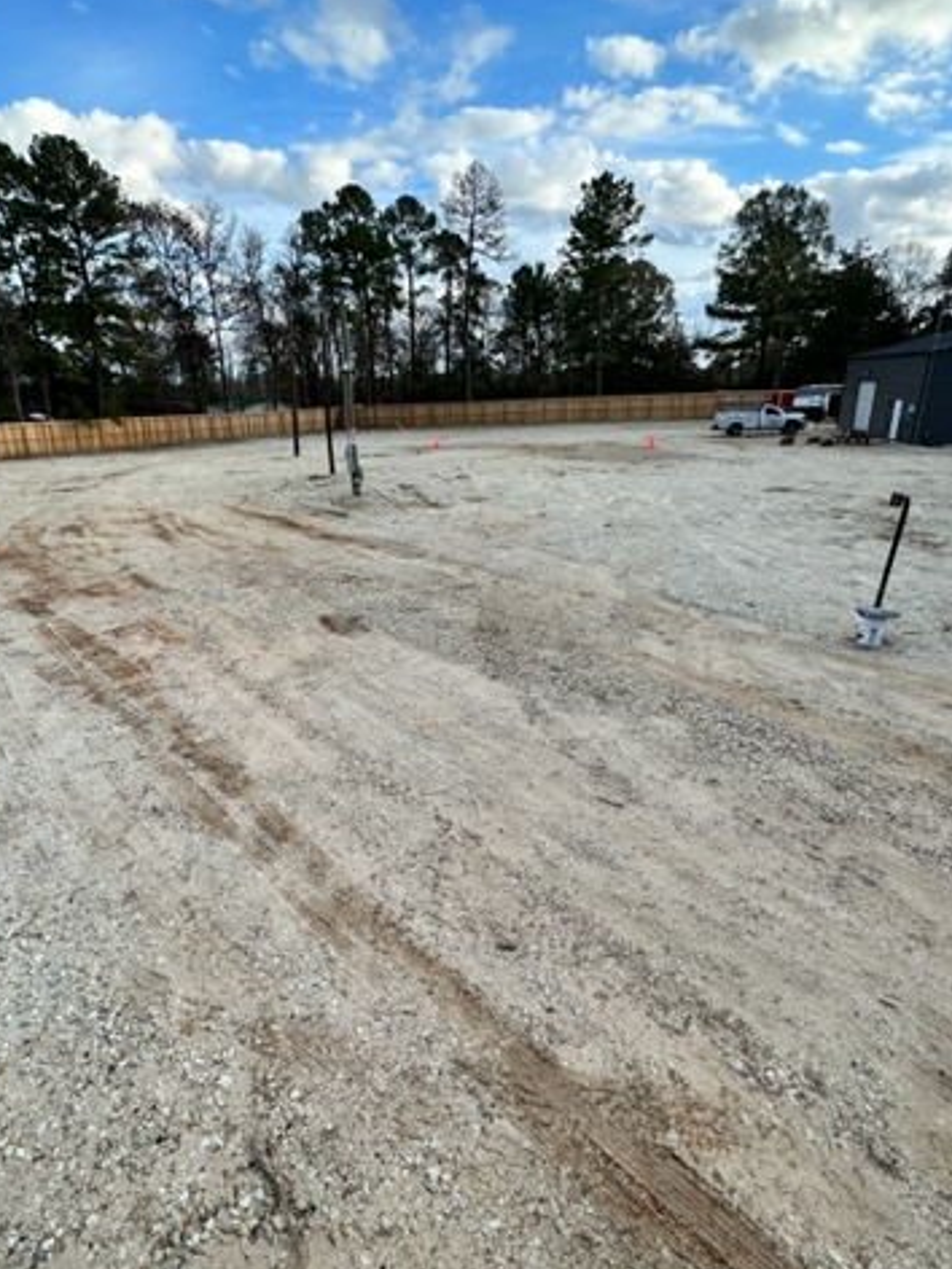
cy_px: 632
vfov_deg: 84.7
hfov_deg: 68.6
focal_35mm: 19
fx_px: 697
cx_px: 438
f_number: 2.2
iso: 40
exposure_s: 1/662
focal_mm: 2.22
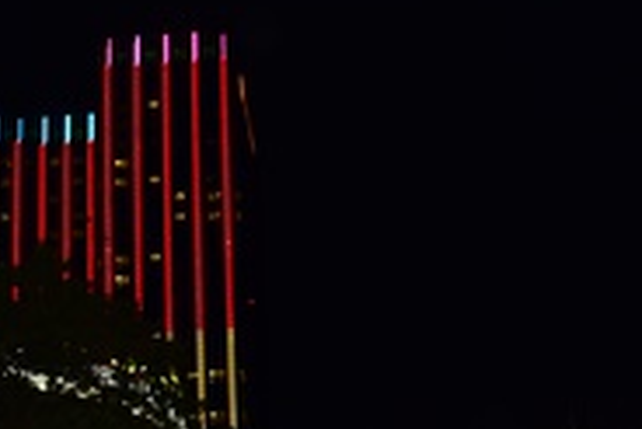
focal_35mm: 85
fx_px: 1517
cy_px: 708
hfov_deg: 23.9
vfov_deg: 14.6
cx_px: 384
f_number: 4.5
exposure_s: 1/50
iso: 1250
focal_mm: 24
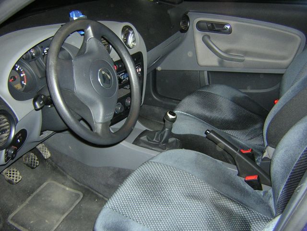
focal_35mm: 36
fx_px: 319
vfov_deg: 39.7
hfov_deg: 51.4
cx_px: 154
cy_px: 116
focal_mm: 4.7
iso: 301
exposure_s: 1/60.1
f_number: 2.6
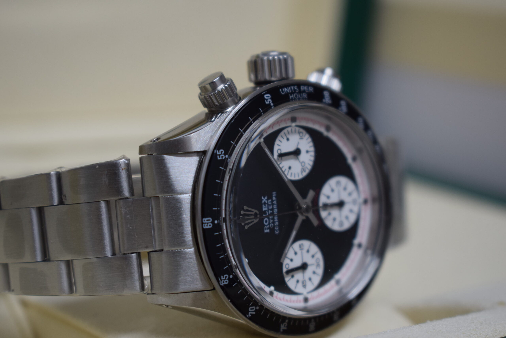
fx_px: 1097
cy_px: 169
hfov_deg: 26.0
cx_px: 253
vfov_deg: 17.5
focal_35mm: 78
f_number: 5.6
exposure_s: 1/60
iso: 560
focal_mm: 52
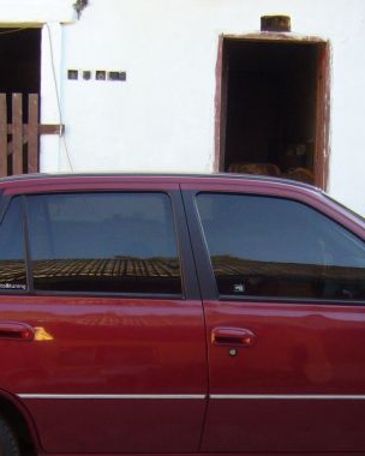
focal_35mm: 90
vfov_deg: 21.2
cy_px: 317
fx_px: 1215
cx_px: 215
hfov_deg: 17.1
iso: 100
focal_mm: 5.8
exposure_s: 1/125
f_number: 2.8
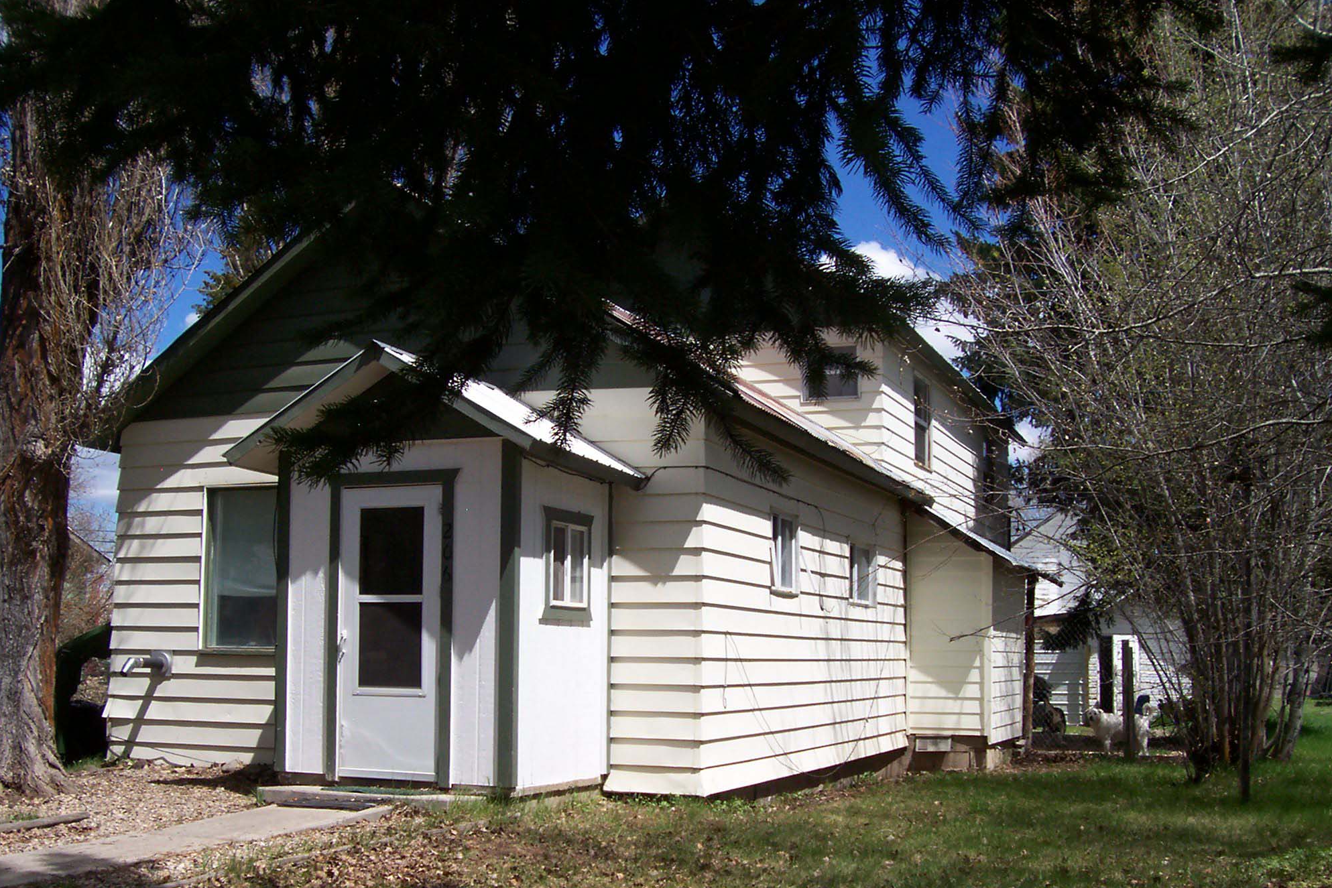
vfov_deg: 32.5
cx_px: 637
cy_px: 556
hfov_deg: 47.4
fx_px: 1517
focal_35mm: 41
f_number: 5.1
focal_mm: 5.6
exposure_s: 1/587
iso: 80
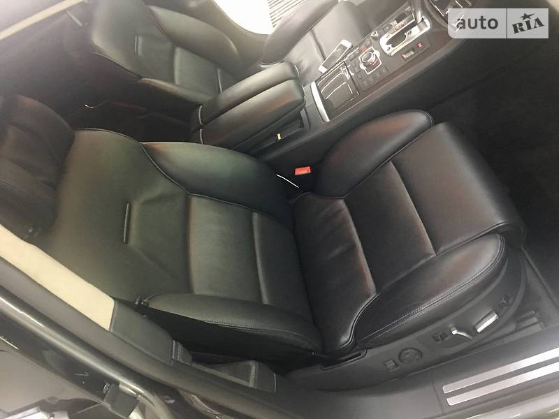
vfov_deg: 48.2
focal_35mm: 29
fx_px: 468
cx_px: 280
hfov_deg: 61.7
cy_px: 210
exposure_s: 1/8
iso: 125
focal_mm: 4.2
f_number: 2.2
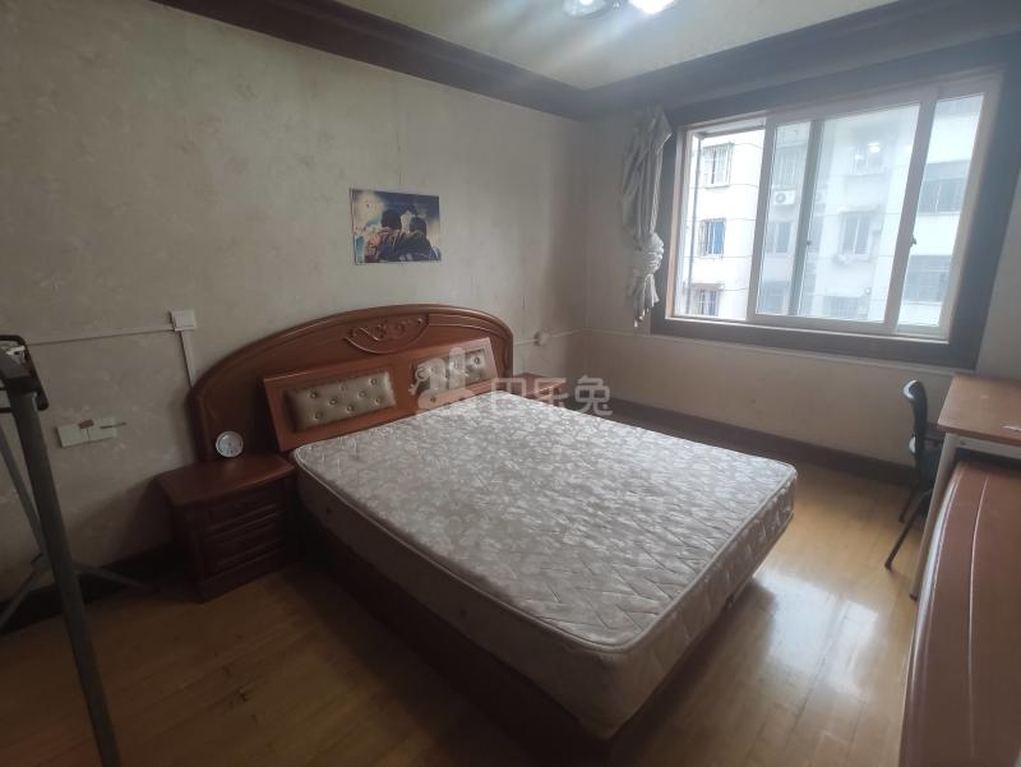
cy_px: 384
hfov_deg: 98.1
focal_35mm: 15
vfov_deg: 81.8
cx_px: 510
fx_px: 443
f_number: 2.2
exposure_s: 1/50
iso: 265
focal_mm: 2.25
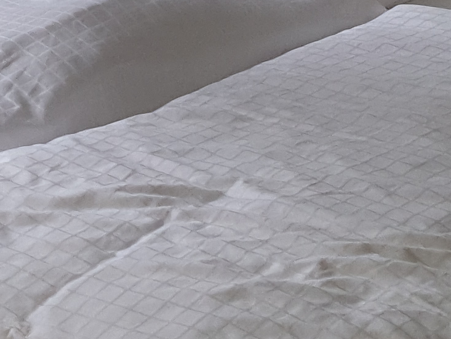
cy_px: -171
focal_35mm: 143
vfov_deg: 10.0
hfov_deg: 13.2
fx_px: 1863
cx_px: -168
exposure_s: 1/40
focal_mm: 4.3
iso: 100
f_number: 2.4
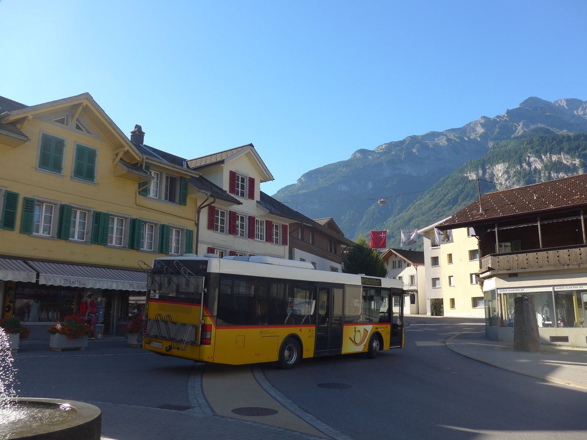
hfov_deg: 61.7
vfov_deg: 48.2
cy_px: 220
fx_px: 492
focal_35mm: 29
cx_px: 294
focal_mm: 6
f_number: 2.8
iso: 80
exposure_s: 1/640
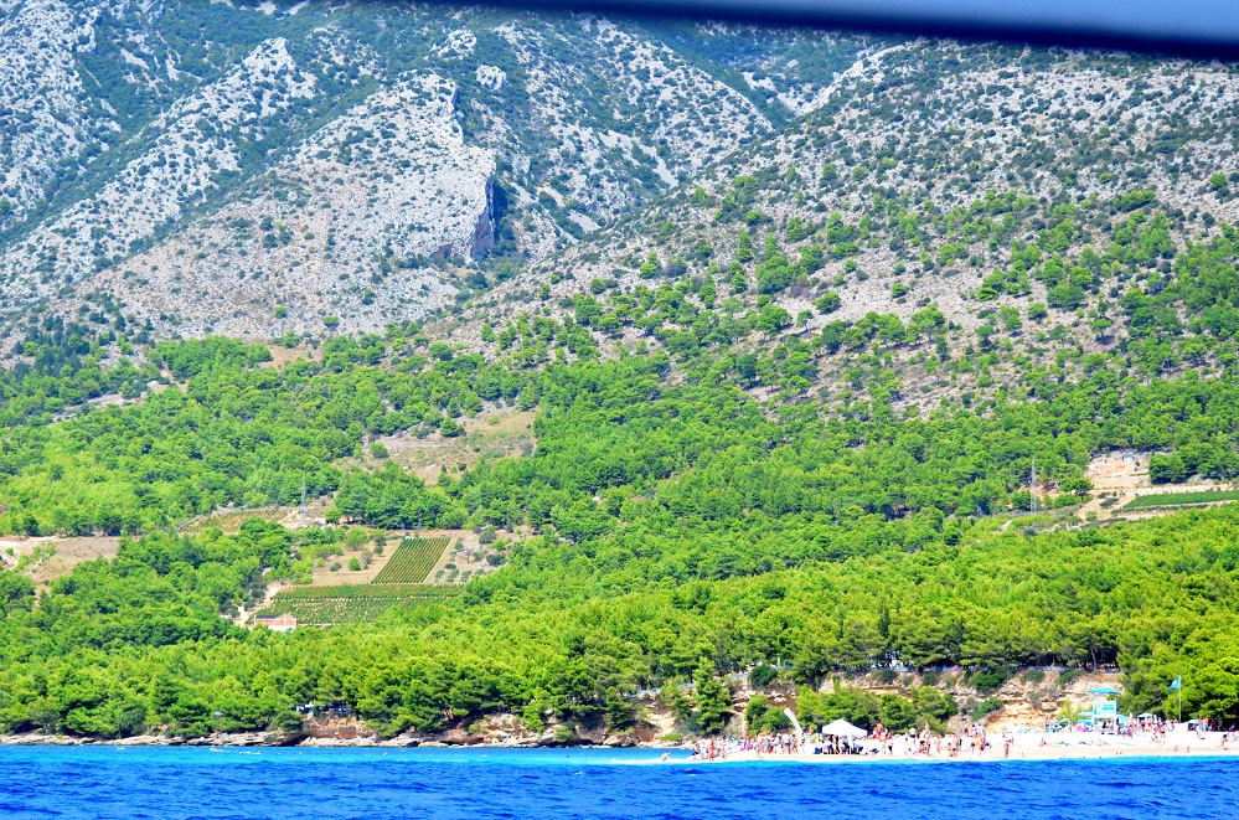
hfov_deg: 19.5
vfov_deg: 13.0
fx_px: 3605
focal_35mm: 105
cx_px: 620
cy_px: 410
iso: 2200
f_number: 4.5
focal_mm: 70
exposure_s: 1/8000
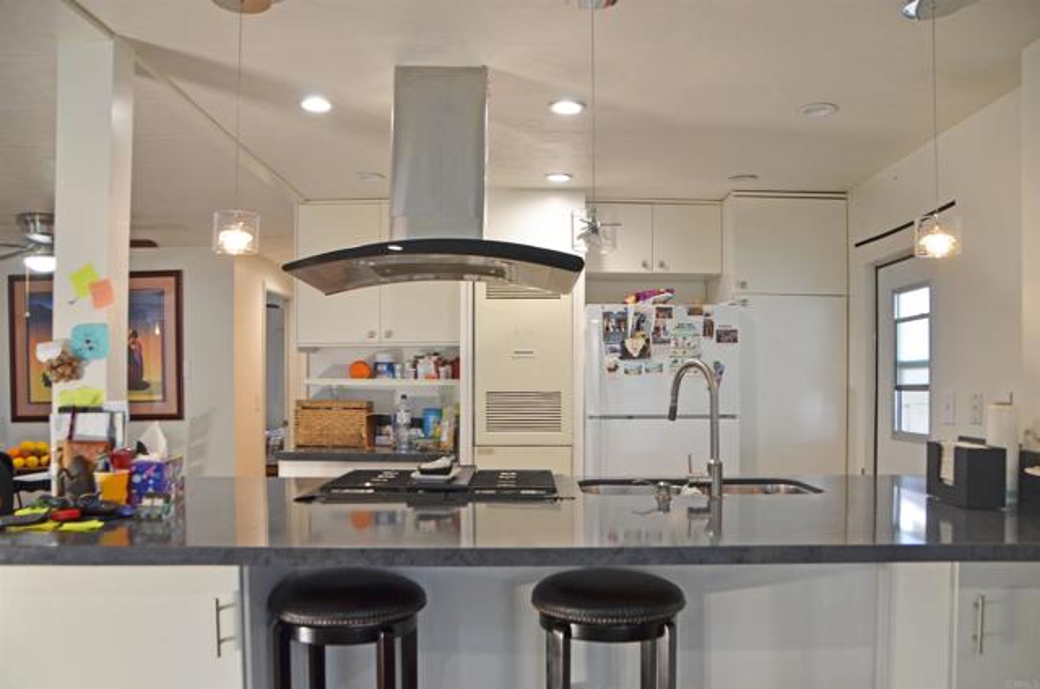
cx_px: 520
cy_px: 344
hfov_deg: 67.5
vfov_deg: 47.7
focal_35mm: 27
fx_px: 778
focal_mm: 18
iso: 400
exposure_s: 1/60
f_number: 4
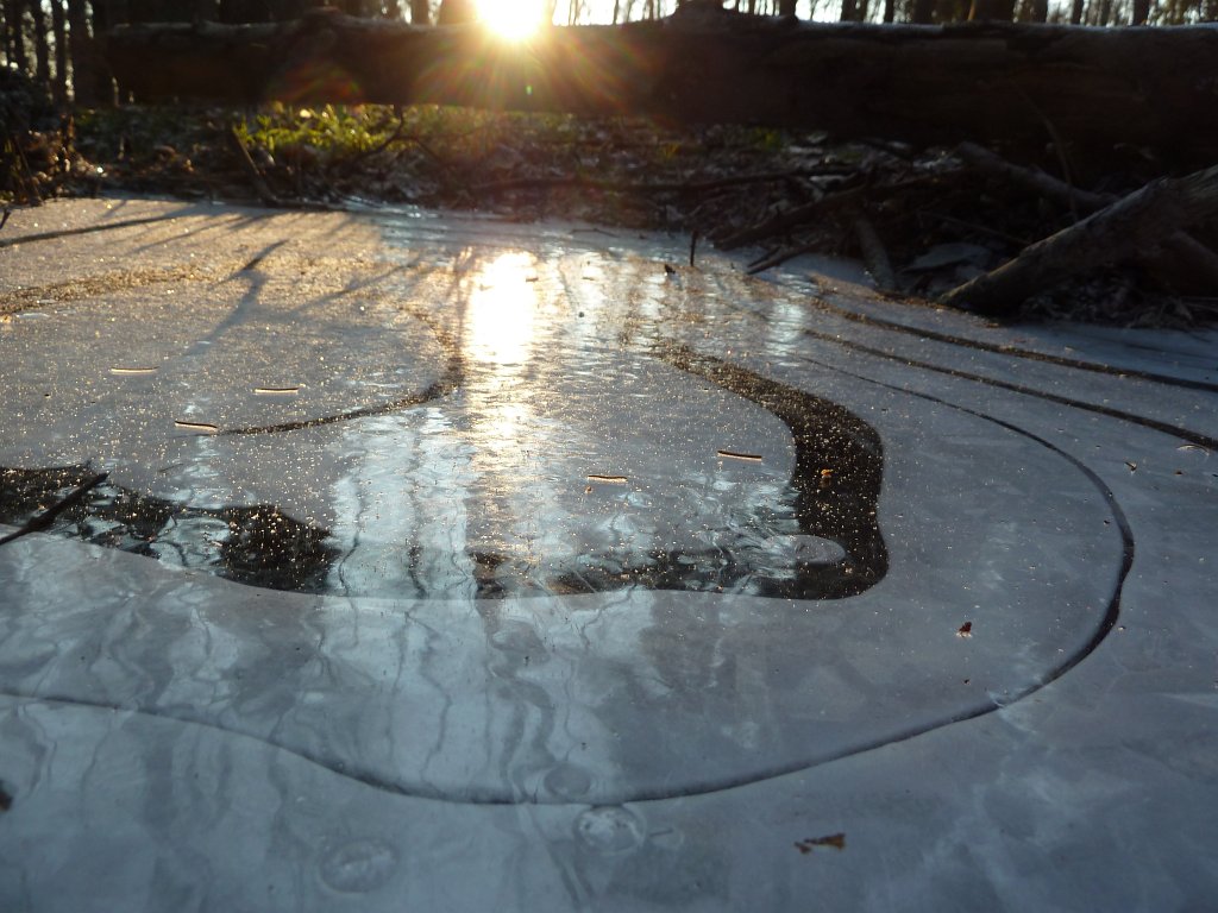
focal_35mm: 25
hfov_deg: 69.4
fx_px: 880
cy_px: 456
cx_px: 609
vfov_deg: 54.9
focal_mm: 4.1
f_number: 3.3
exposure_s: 1/100
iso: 80
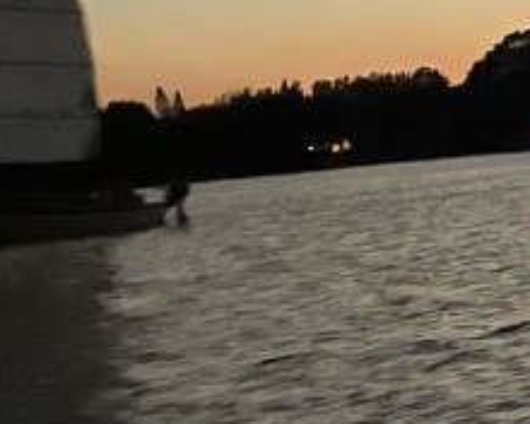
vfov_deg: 13.1
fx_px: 1851
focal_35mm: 118
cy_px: 229
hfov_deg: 14.8
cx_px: 860
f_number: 1.6
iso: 1250
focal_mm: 5.1
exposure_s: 1/15
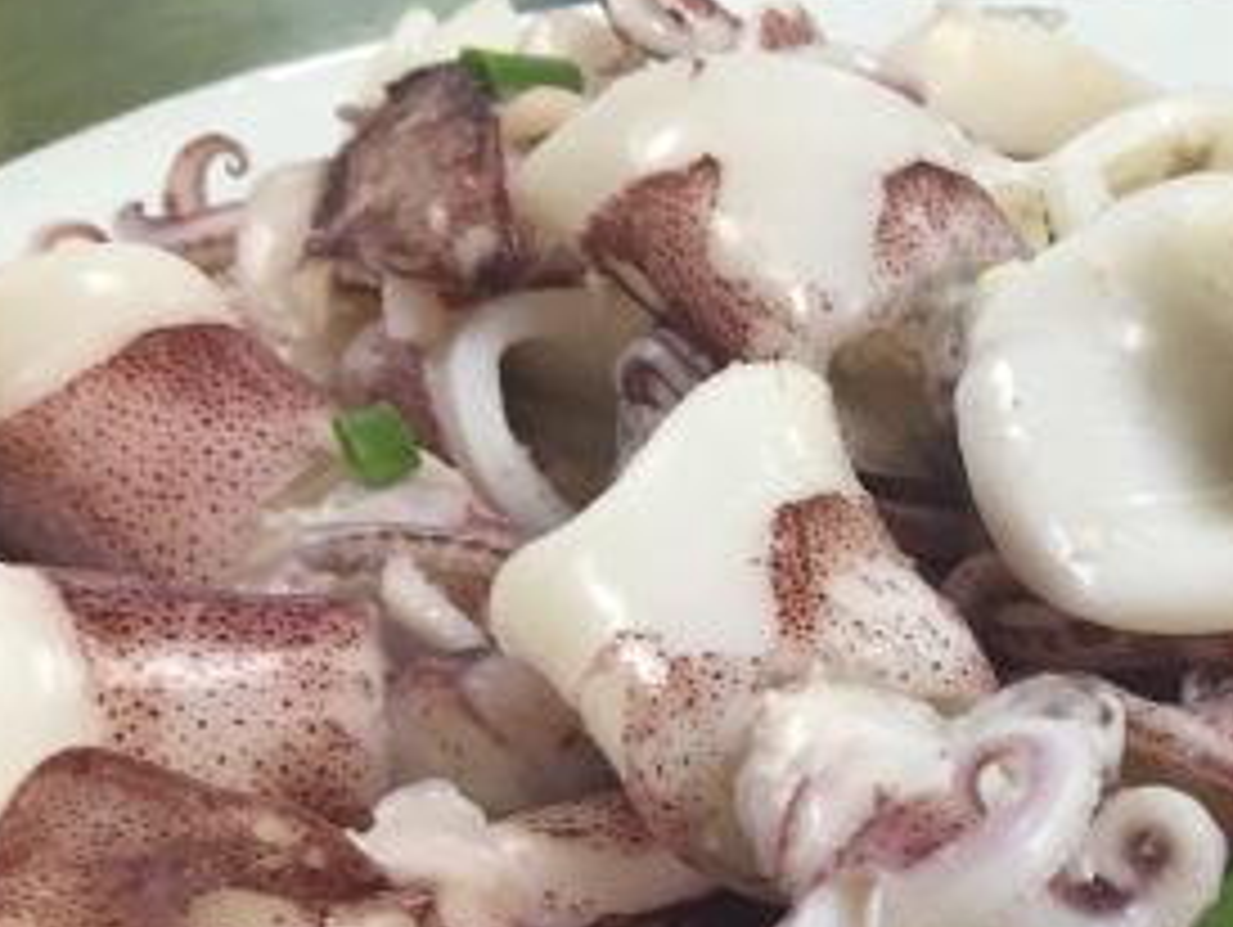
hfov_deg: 24.3
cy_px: 1118
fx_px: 2638
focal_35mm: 74
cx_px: 1400
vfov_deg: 18.8
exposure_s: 1/33
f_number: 2.2
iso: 125
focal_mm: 4.15
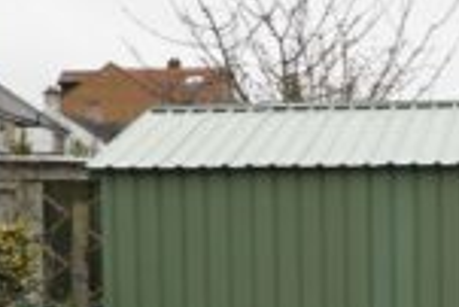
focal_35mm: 143
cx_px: 429
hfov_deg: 14.2
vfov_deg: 9.4
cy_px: 403
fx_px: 1825
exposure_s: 1/60
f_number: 4.5
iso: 100
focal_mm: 18
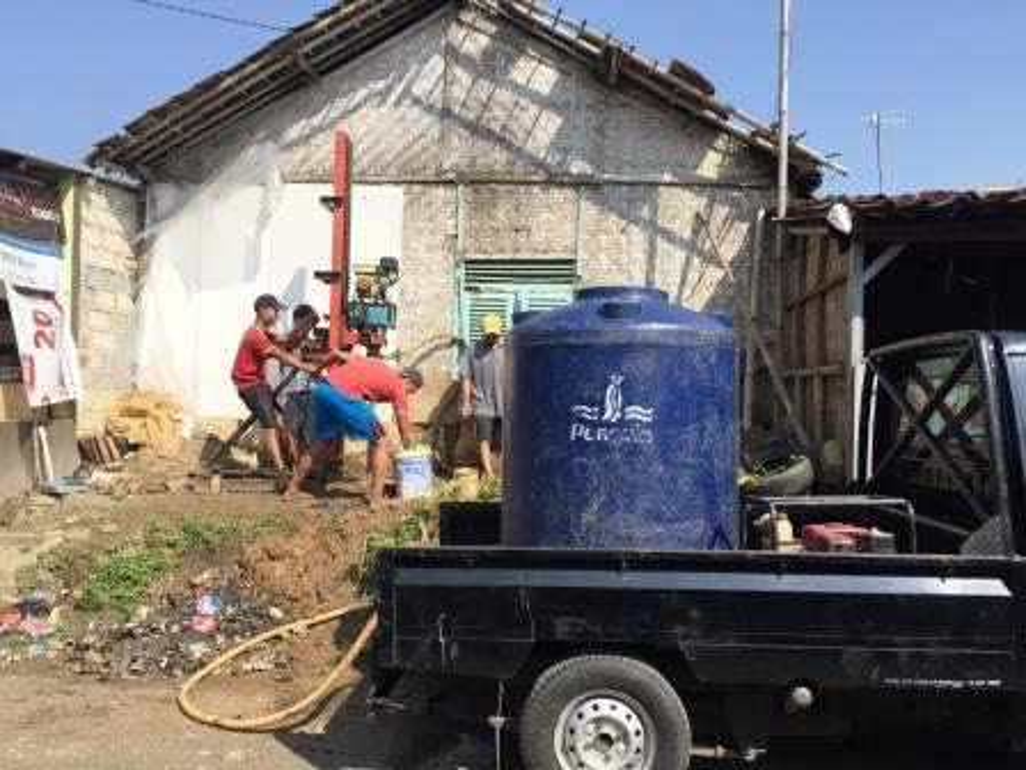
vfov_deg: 48.2
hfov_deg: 61.7
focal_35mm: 29
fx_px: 860
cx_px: 513
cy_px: 385
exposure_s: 1/2083
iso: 32
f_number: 2.2
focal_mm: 4.15
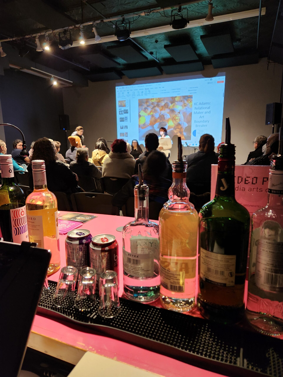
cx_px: 142
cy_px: 188
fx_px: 251
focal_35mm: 23
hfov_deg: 58.9
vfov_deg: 73.9
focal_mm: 5.4
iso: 500
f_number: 1.8
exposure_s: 1/40
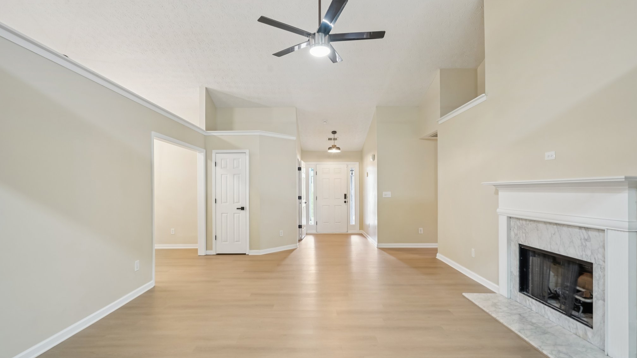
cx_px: 318
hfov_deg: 95.9
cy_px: 183
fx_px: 287
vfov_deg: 63.9
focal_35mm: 17
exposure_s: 1/5
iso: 400
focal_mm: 16
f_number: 8
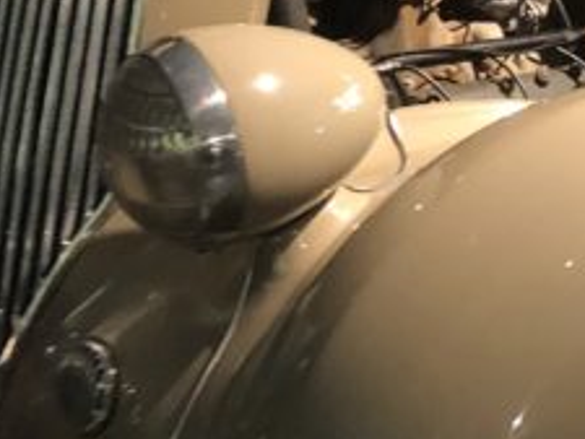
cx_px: 746
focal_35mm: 133
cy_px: 27
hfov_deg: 14.3
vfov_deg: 11.1
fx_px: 2249
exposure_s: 1/13
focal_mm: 3.99
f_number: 1.8
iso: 100
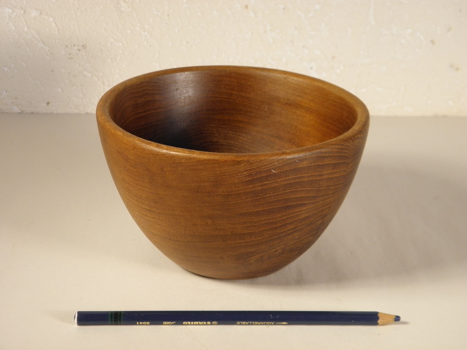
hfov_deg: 24.4
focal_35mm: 80
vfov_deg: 18.4
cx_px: 234
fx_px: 1079
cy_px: 175
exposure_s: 1/50
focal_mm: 14.3
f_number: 4.4
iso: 160
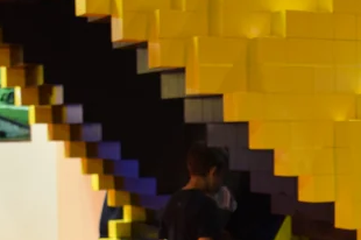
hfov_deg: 21.1
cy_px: 200
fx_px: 932
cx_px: 368
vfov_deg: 14.6
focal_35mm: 93
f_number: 4
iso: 500
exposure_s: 1/60
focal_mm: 20
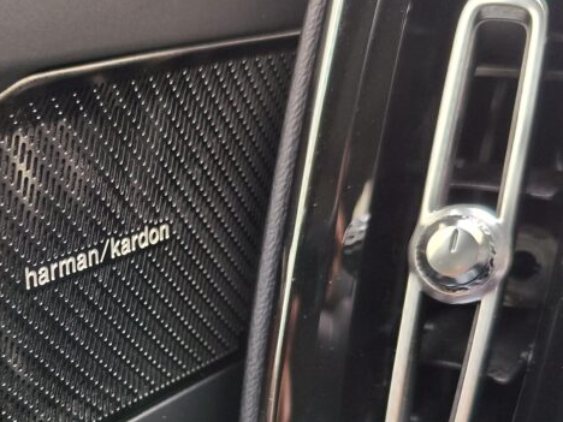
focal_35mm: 59
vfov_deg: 24.3
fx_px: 960
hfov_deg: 31.8
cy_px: 361
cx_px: 112
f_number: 1.69
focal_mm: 7.01
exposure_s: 1/100
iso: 182
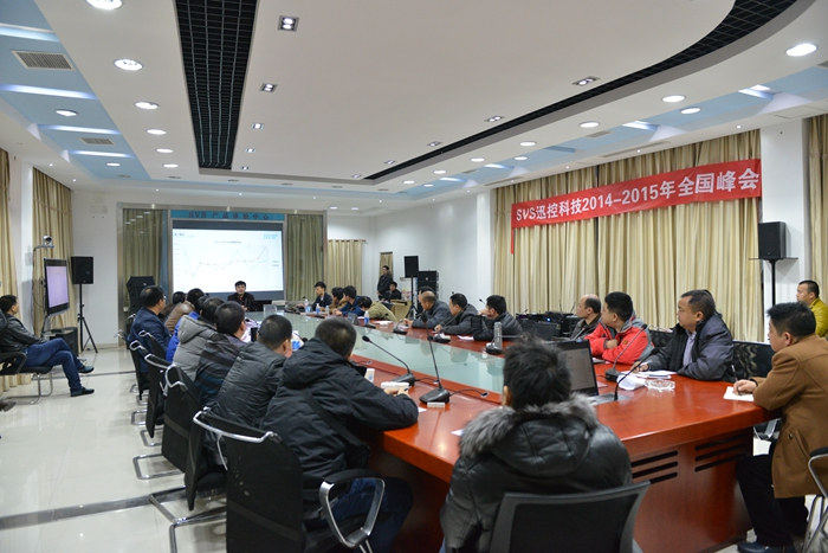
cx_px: 414
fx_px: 552
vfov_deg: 53.2
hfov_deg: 73.7
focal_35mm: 24
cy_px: 276
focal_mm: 24
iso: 3200
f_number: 4
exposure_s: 1/125
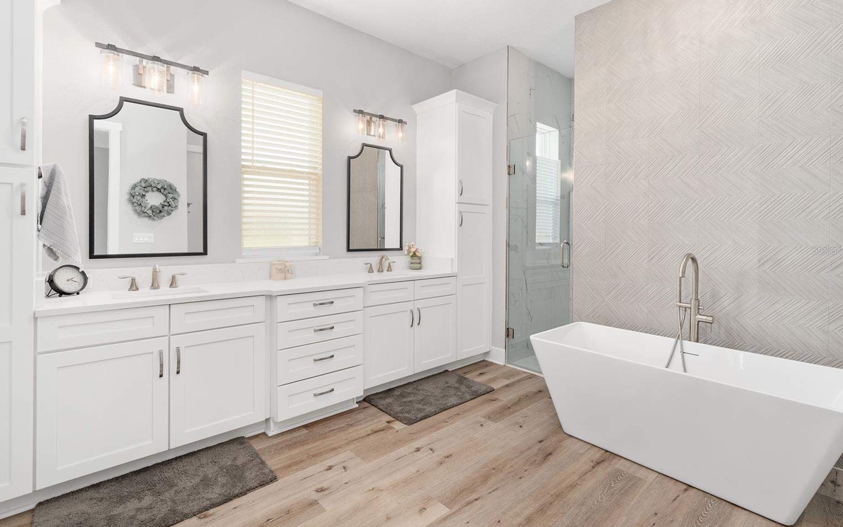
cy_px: 250
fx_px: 382
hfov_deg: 95.6
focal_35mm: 17
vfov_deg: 69.1
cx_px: 420
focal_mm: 15.6
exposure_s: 1/6
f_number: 7.1
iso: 400
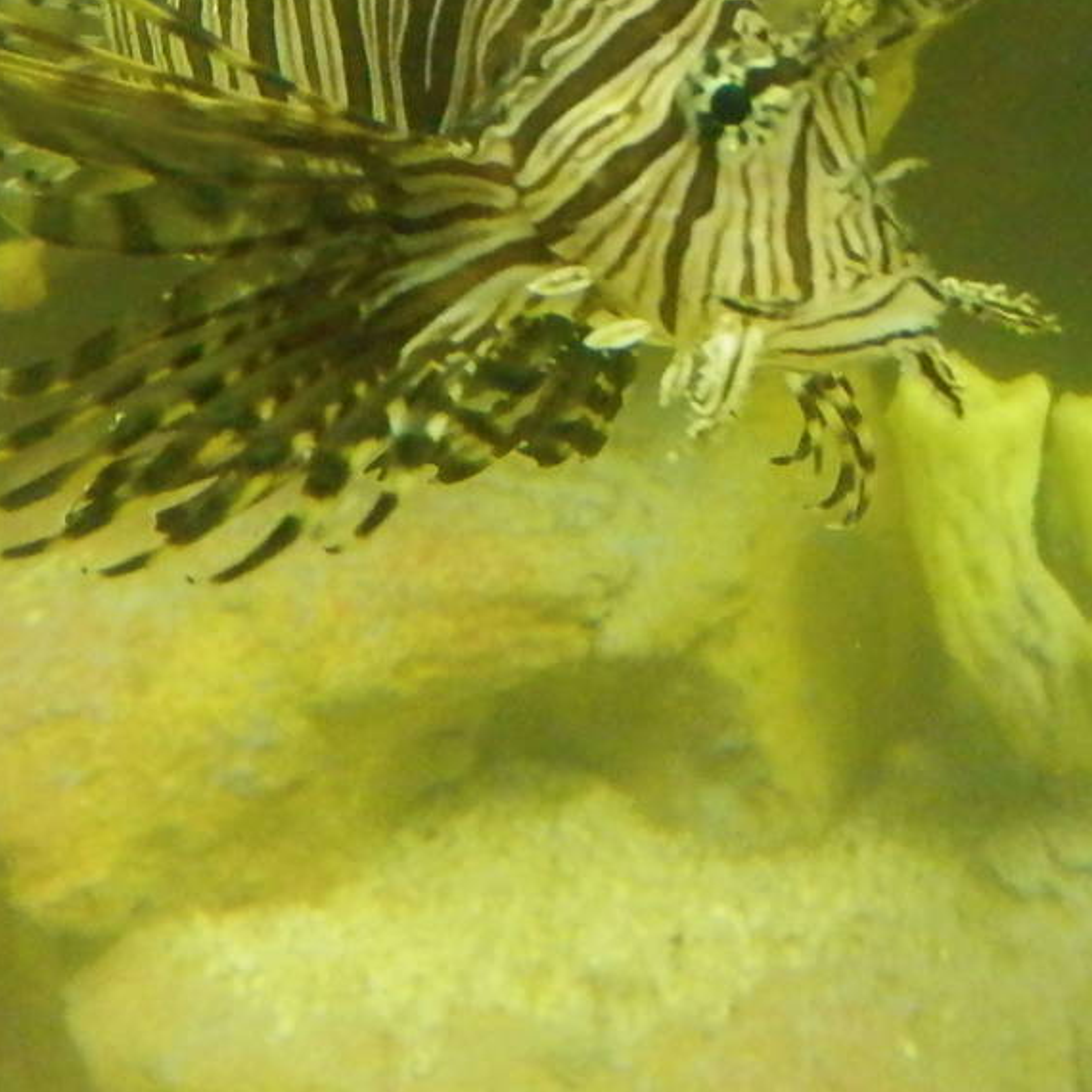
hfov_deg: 27.7
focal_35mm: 62
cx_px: 510
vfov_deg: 26.0
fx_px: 2213
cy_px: -42
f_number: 3
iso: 800
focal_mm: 4.5
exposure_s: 1/40
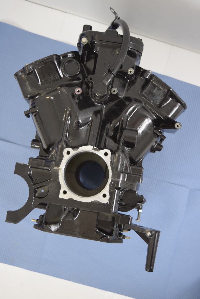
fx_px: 437
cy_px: 150
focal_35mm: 52
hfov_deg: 25.8
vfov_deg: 37.8
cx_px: 100
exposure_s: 1/80
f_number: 4.5
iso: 400
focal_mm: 35
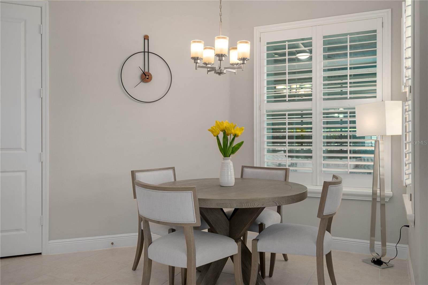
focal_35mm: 31
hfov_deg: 60.3
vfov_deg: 42.3
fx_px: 368
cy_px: 142
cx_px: 214
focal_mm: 31
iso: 320
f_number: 9
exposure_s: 1/20
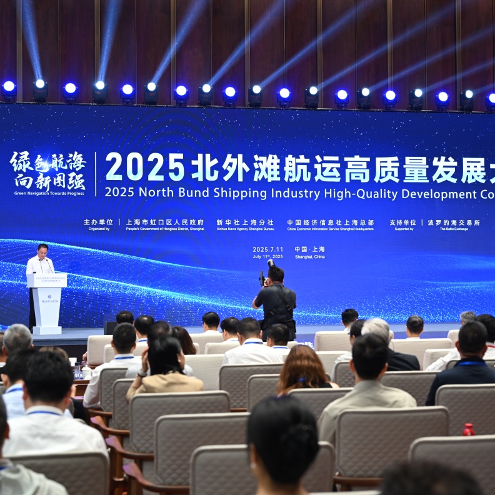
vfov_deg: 22.8
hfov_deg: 22.7
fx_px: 1230
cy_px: 247
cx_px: 302
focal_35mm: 76
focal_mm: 59
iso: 1000
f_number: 4
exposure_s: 1/125
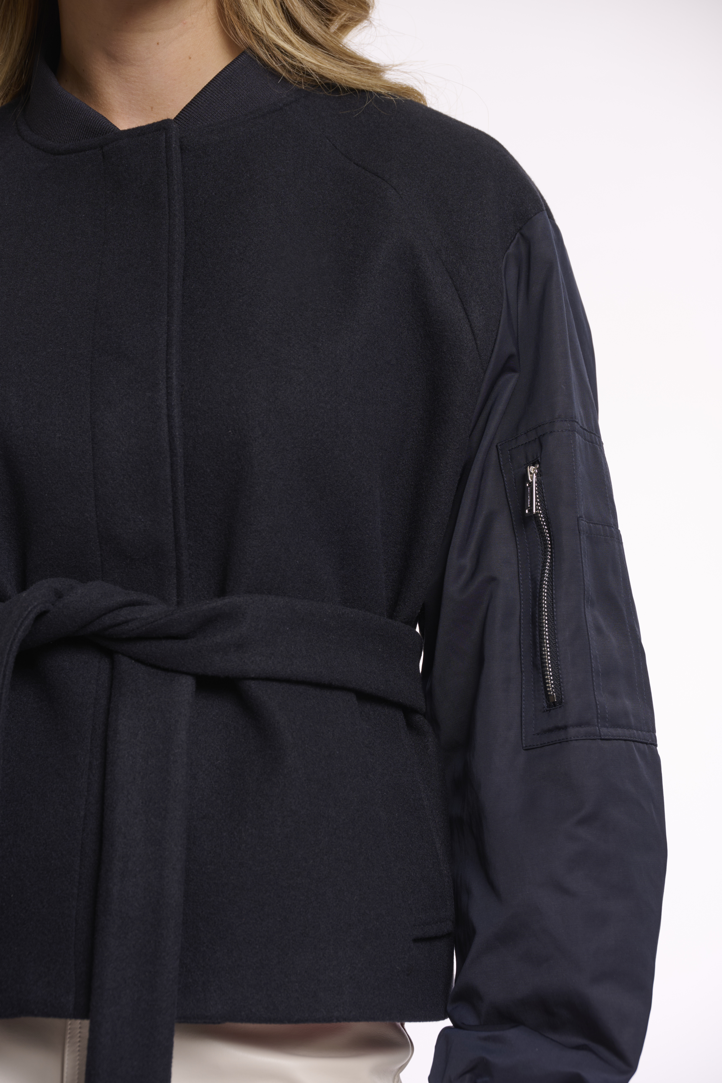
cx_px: 361
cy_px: 542
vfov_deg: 17.1
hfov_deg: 11.4
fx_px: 3610
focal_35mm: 120
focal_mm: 120
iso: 125
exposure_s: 1/160
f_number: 8
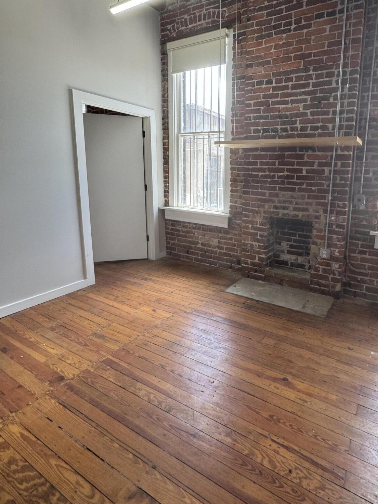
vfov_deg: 84.1
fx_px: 277
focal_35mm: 19
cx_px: 250
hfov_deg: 66.9
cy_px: 215
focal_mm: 2.22
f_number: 2.2
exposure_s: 1/120
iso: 100
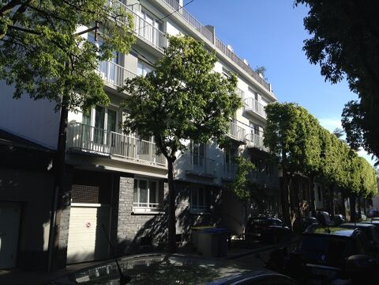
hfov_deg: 52.6
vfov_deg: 40.7
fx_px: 383
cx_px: 190
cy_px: 142
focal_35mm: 35
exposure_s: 1/1175
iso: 50
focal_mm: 4.28
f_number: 2.4
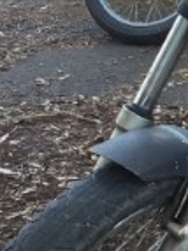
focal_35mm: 130
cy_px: 174
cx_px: 325
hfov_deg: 10.8
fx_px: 943
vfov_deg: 15.1
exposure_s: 1/120
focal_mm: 4.15
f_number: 2.2
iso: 40
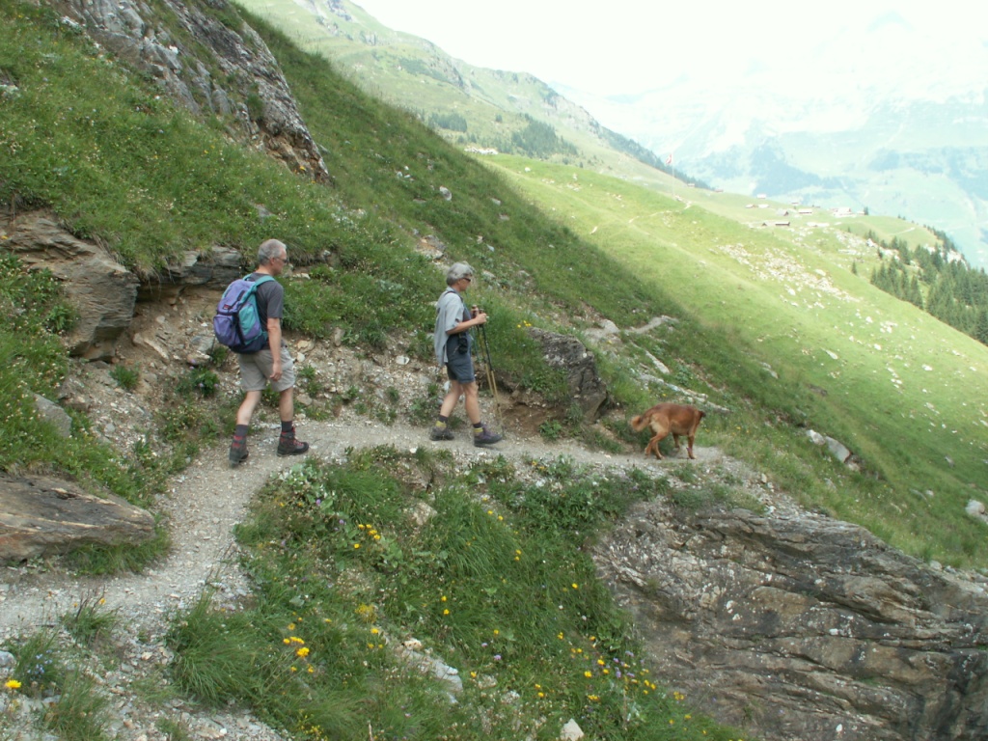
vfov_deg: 40.7
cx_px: 494
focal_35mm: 35
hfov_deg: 52.6
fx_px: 999
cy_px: 370
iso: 50
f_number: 4.5
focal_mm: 5.86
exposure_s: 1/100
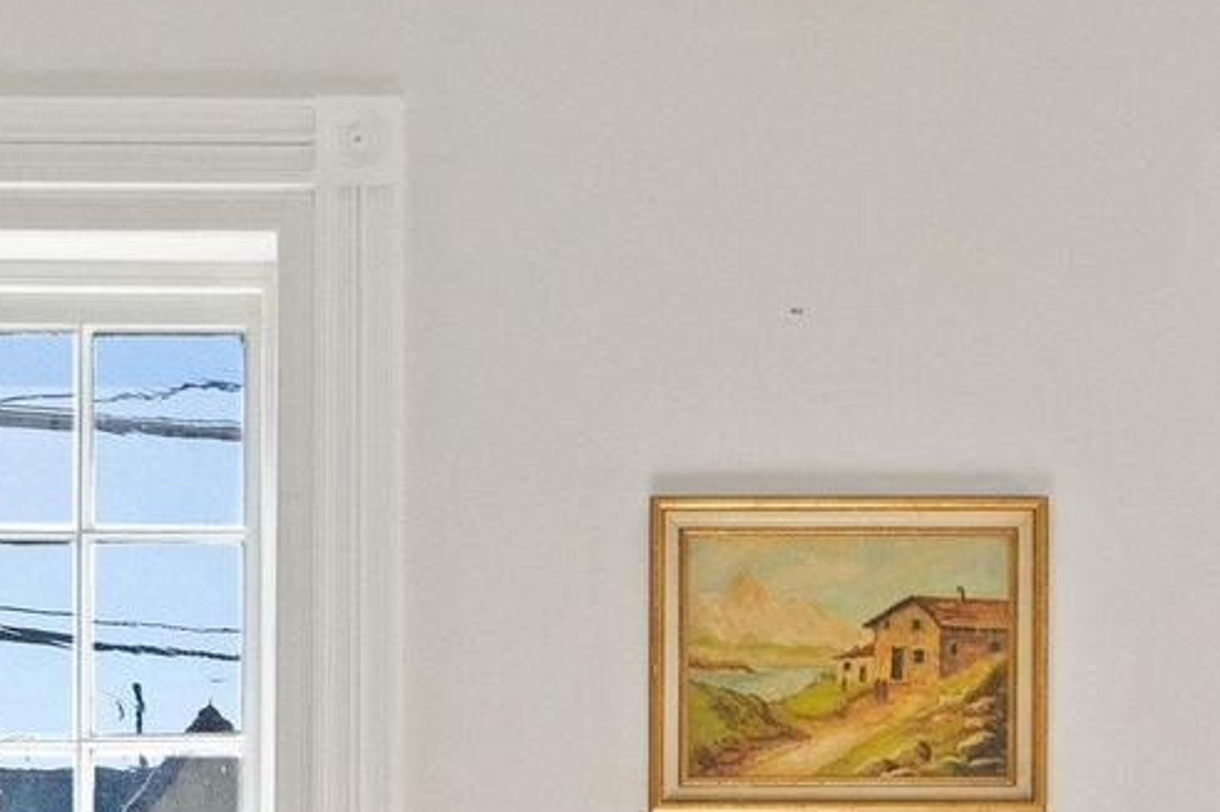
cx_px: 877
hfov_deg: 23.0
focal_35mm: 88
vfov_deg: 14.6
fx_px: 2981
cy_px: 1162
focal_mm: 20
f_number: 8
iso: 800
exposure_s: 1/60
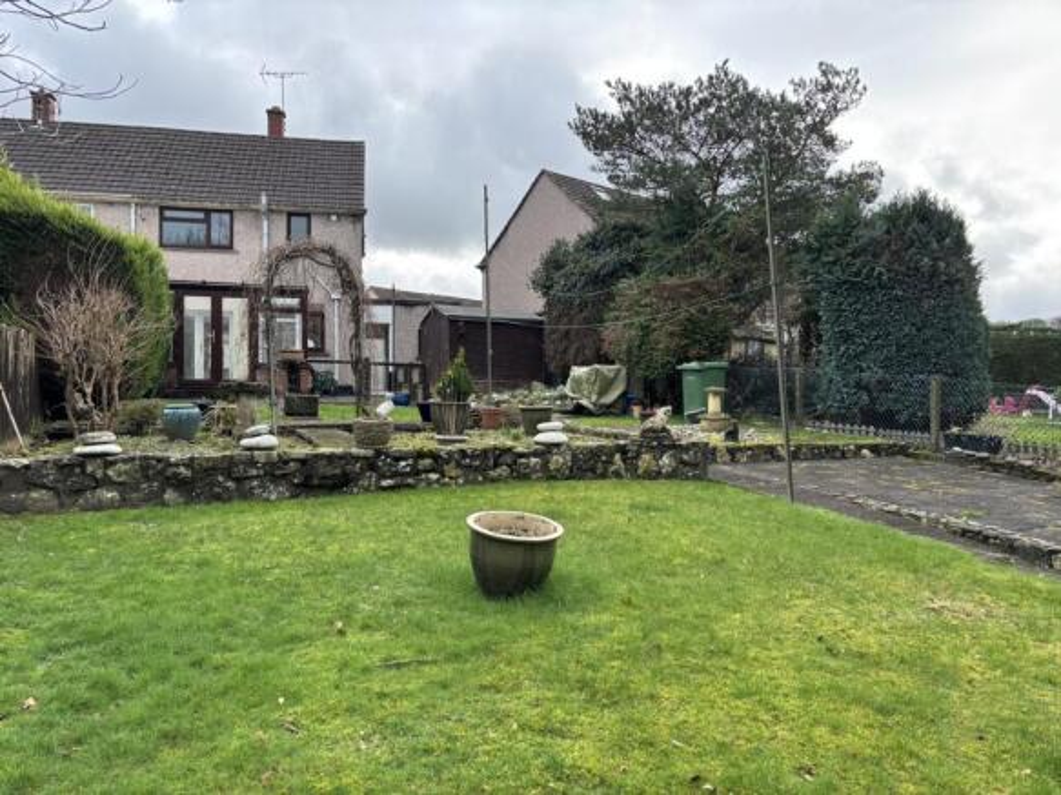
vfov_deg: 53.0
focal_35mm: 26
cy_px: 398
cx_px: 530
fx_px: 797
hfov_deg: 67.3
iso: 50
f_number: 1.6
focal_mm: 5.96
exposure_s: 1/274
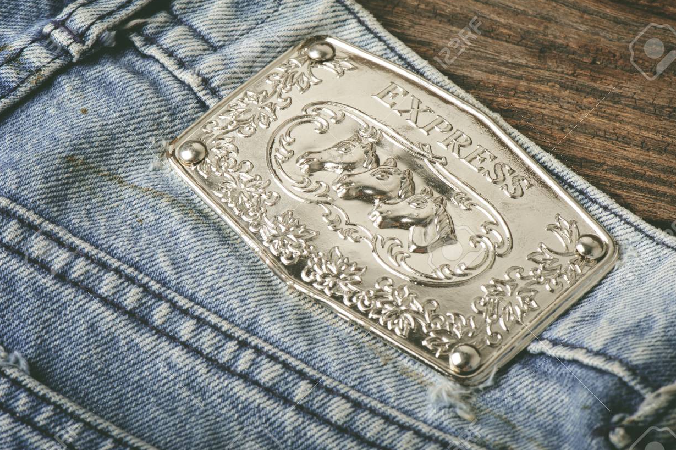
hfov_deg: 18.4
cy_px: 230
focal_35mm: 111
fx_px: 2084
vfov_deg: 12.3
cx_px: 350
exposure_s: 1/200
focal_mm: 105
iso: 200
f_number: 18
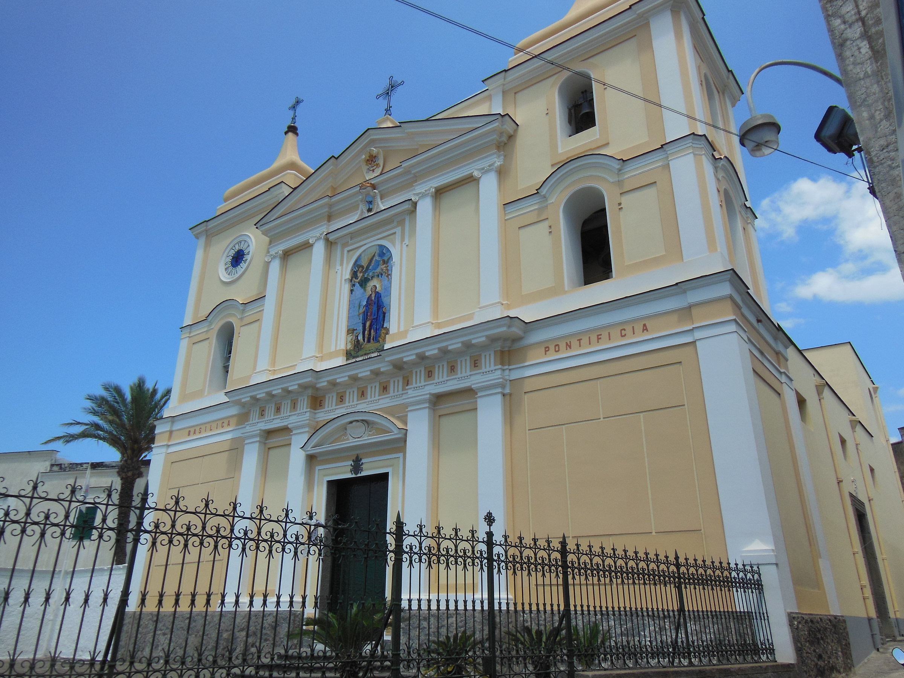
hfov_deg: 69.4
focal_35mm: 25
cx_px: 452
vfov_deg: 54.9
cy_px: 339
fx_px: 653
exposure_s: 1/1500
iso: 125
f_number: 3.5
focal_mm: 4.5
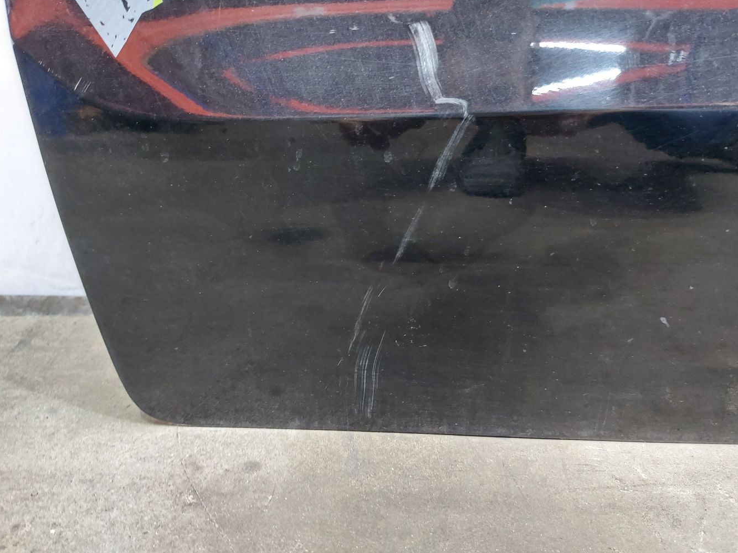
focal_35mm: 25
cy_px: 276
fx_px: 533
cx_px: 362
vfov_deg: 54.9
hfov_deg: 69.4
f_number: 1.8
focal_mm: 5.23
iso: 800
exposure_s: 1/20
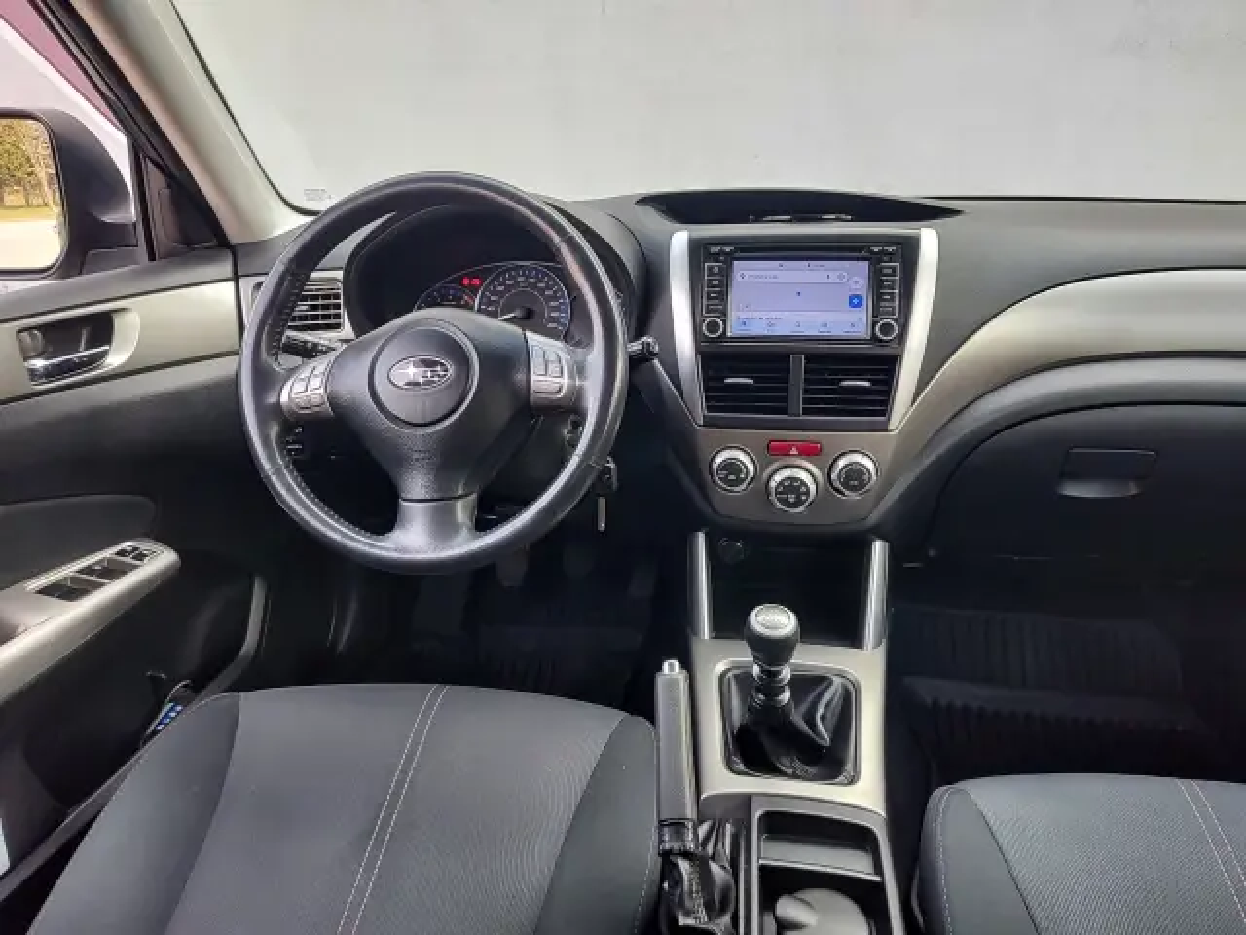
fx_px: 828
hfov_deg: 73.9
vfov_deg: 58.9
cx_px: 623
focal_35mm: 23
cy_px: 468
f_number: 1.8
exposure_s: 1/155
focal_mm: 5.56
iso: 100
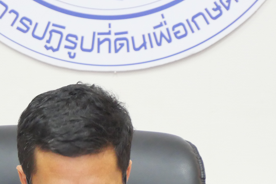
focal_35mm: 356
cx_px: 81
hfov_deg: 5.8
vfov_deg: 3.9
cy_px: 244
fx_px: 2731
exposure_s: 1/13
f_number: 5.6
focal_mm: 60
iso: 1600
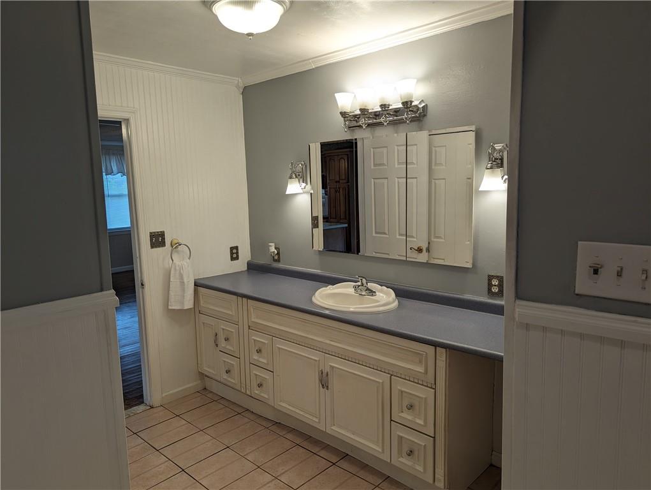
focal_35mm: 24
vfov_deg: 56.9
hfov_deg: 71.5
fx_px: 452
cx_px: 326
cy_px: 245
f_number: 1.85
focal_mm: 6.81
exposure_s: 1/120
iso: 41
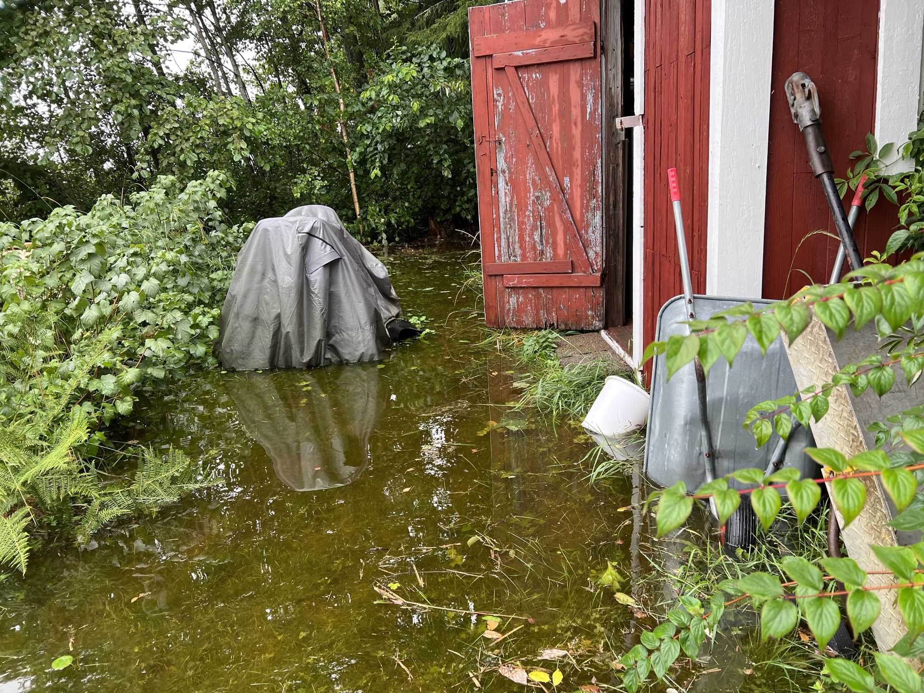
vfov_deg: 53.1
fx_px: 694
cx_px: 462
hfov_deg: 67.3
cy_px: 346
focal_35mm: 26
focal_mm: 5.7
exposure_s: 1/166
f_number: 1.5
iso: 50
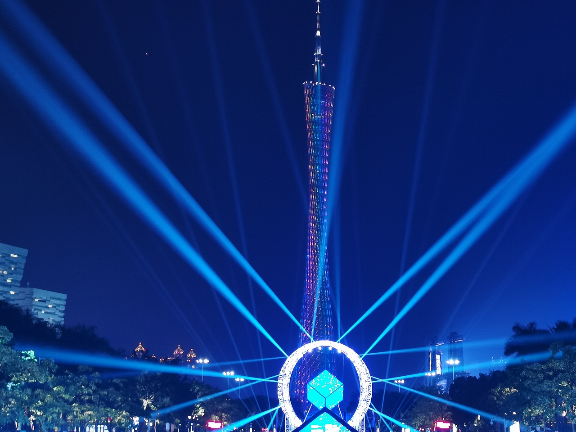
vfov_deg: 22.9
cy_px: 216
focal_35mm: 64
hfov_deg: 30.3
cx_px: 288
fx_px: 1065
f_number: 1.6
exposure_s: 1/20
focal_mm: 5.56
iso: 100
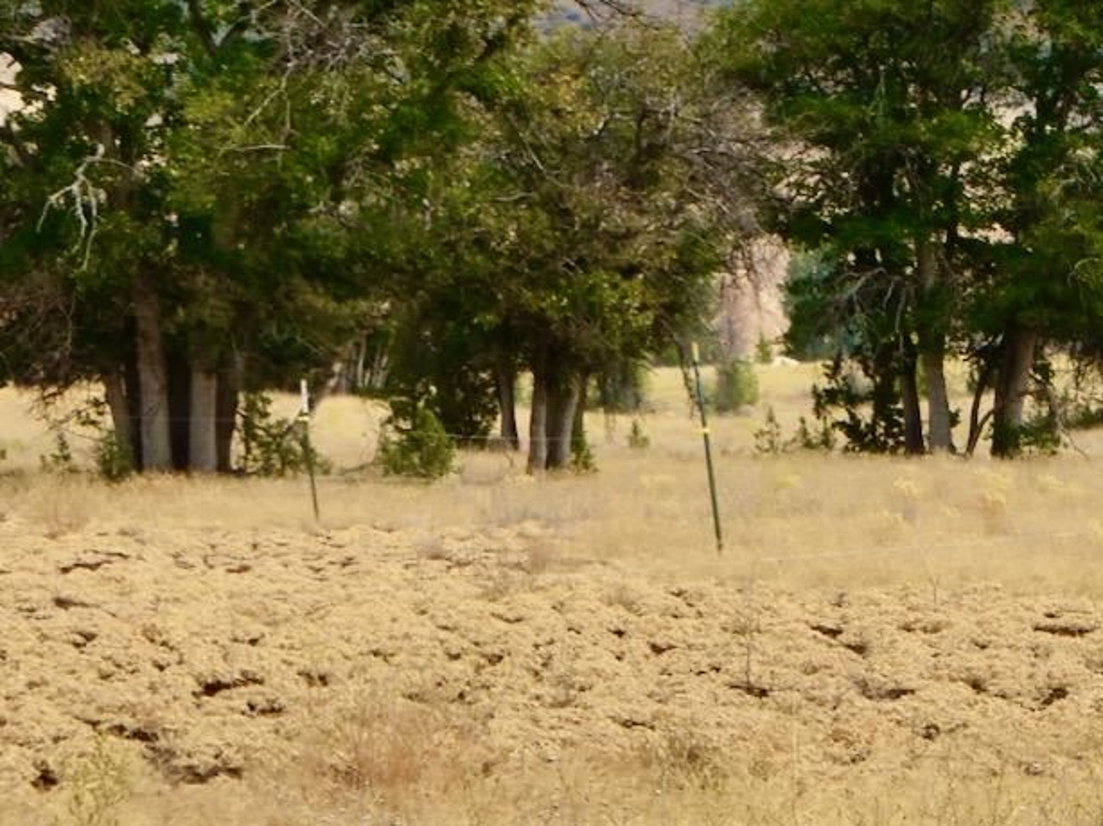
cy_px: 347
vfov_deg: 10.5
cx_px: 478
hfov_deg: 14.0
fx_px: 4491
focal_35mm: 141
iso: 100
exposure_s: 1/250
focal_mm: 24
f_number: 8
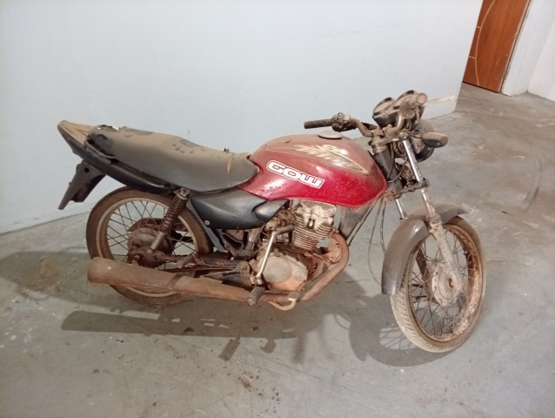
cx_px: 278
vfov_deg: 53.2
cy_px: 209
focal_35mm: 26
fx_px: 417
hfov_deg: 67.2
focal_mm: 4.15
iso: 771
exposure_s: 1/20
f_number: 1.8
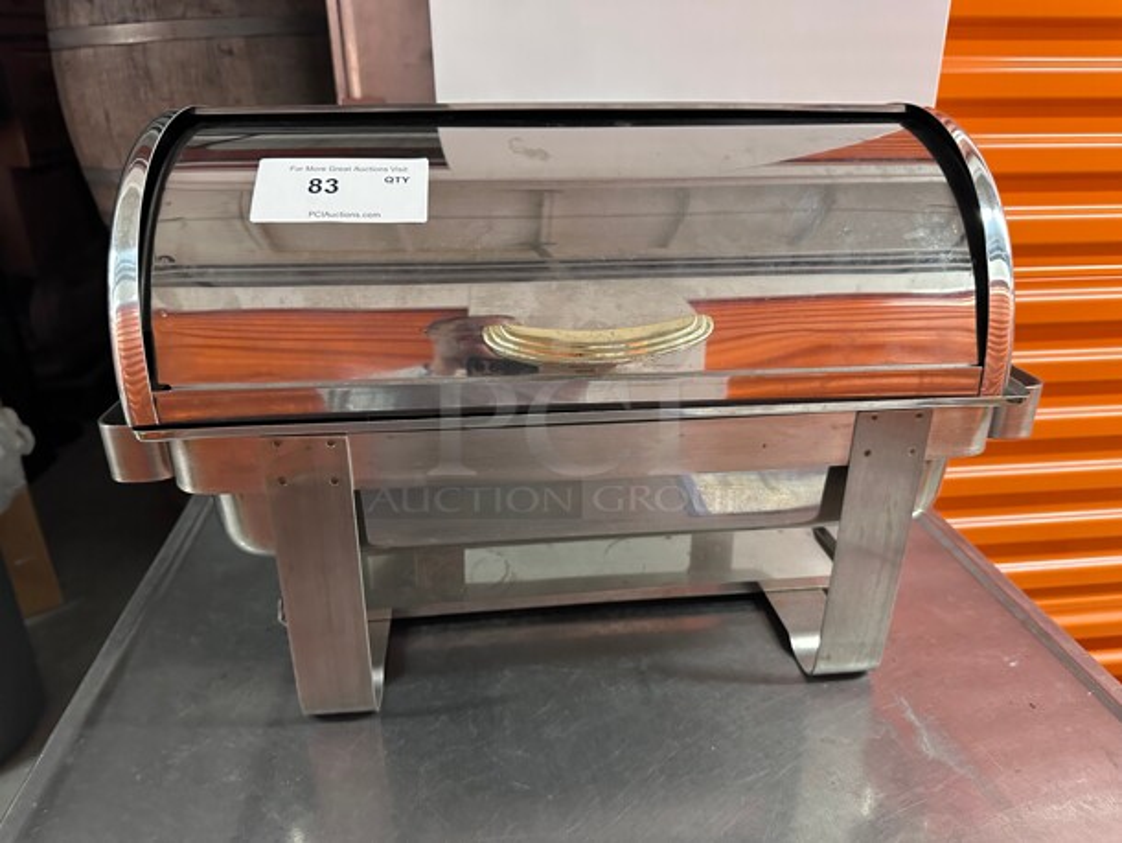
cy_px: 422
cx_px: 561
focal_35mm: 24
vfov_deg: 56.8
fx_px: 778
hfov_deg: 71.6
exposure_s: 1/60
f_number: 1.78
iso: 640
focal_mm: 6.86
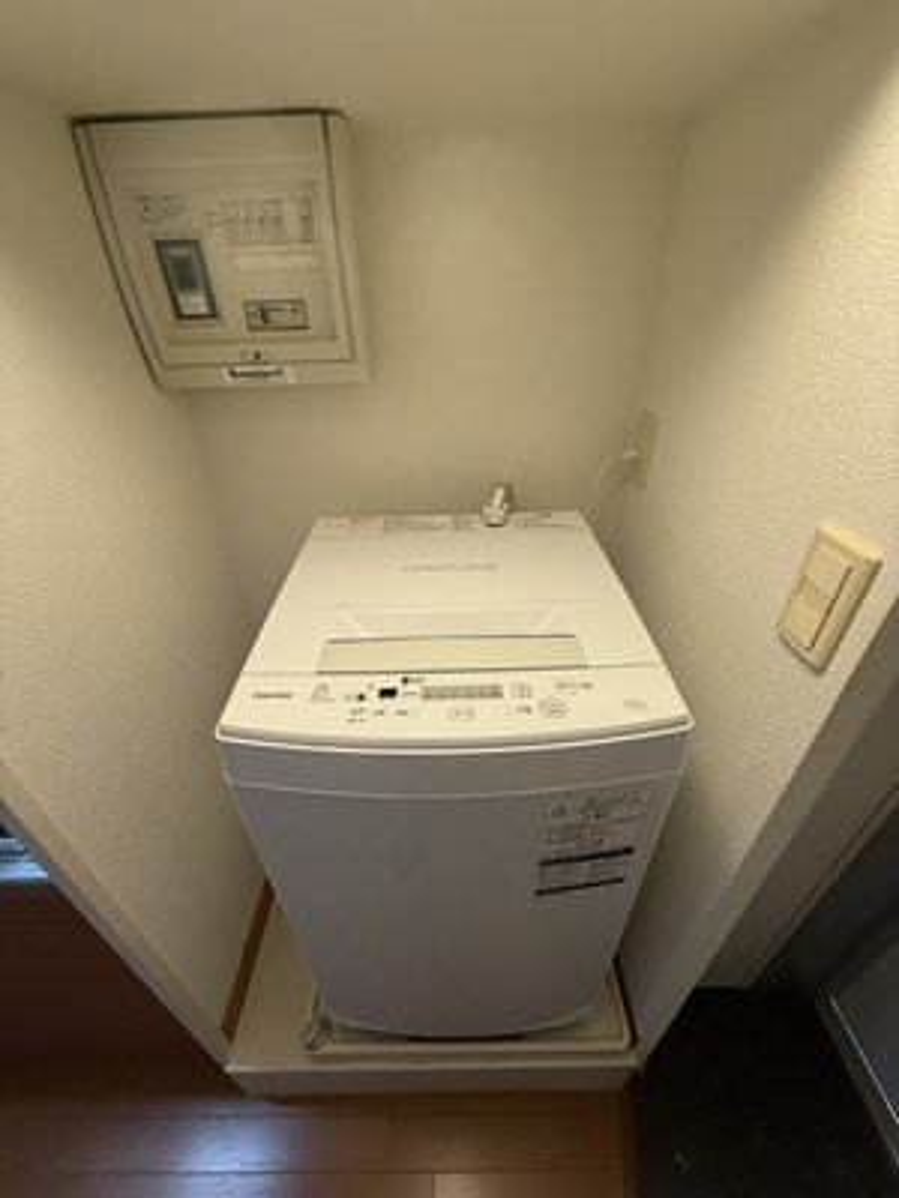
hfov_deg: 85.7
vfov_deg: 102.1
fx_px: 485
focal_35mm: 14
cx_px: 450
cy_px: 599
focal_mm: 2.22
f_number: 2.2
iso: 250
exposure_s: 1/100
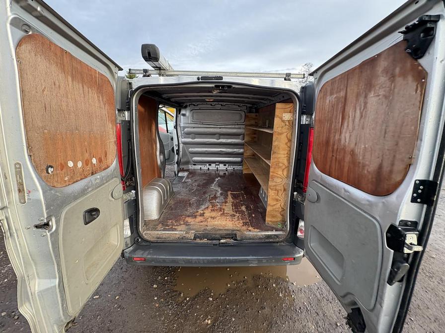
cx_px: 222
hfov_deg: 102.1
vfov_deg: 85.7
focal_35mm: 14
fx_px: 180
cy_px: 166
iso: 80
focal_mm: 2.22
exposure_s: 1/99
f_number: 2.2
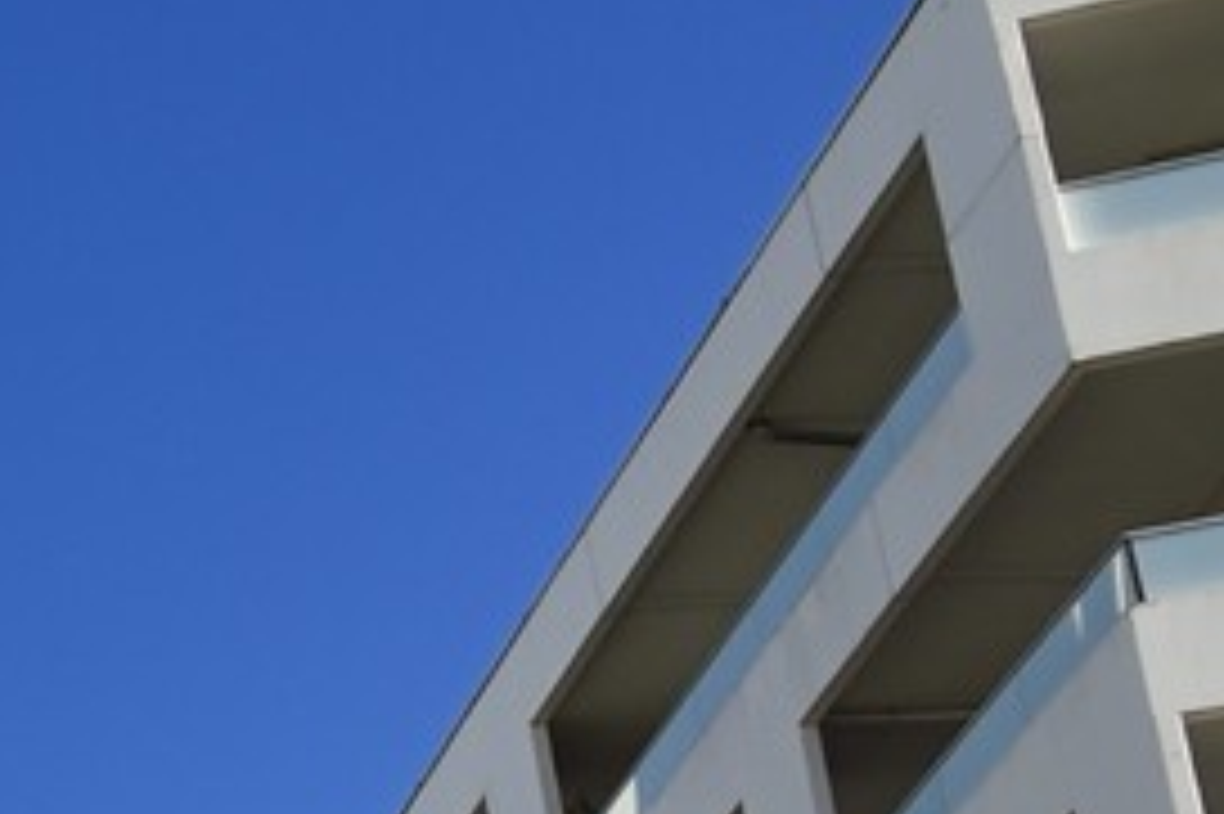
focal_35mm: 141
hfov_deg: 11.3
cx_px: -1998
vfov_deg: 8.6
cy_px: 2100
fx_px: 4791
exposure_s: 1/320
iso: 200
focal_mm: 24
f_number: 11
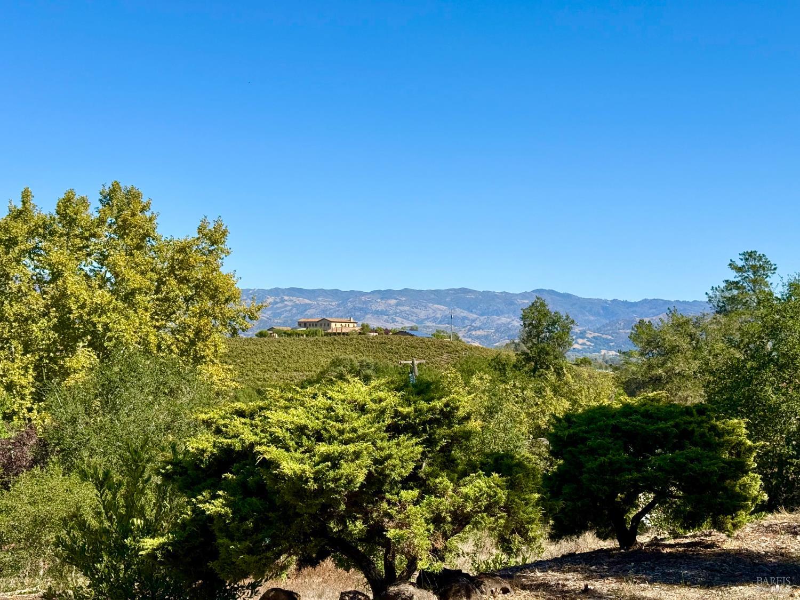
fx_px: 1109
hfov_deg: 39.7
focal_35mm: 48
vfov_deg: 30.3
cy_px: 300
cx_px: 400
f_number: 1.78
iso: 64
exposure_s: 1/4878
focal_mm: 6.76
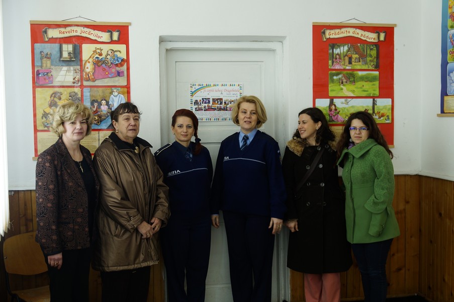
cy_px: 151
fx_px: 529
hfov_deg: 46.4
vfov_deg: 31.8
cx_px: 227
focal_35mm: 42
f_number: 2.8
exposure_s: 1/30
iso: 200
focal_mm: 28
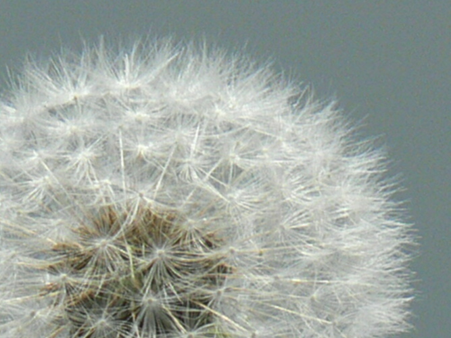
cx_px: 118
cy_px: 297
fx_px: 10499
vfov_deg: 1.8
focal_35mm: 806
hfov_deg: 2.5
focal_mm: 88.8
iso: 80
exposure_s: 1/1000
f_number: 4.5
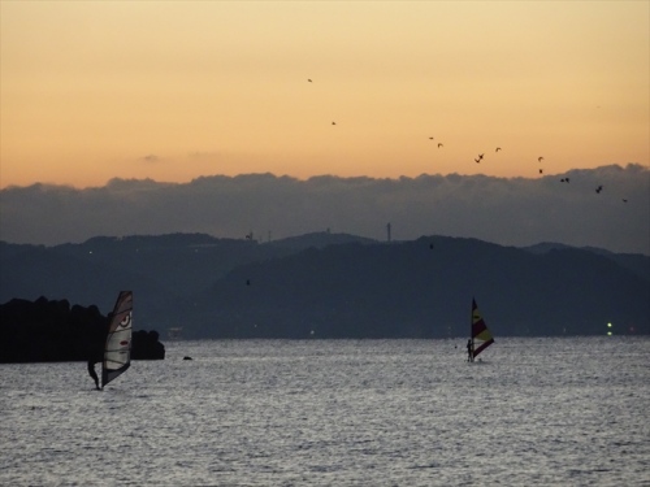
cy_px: 244
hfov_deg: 6.3
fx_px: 5934
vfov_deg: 4.7
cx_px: 325
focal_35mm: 316
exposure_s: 1/60
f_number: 6.3
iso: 800
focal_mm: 54.04
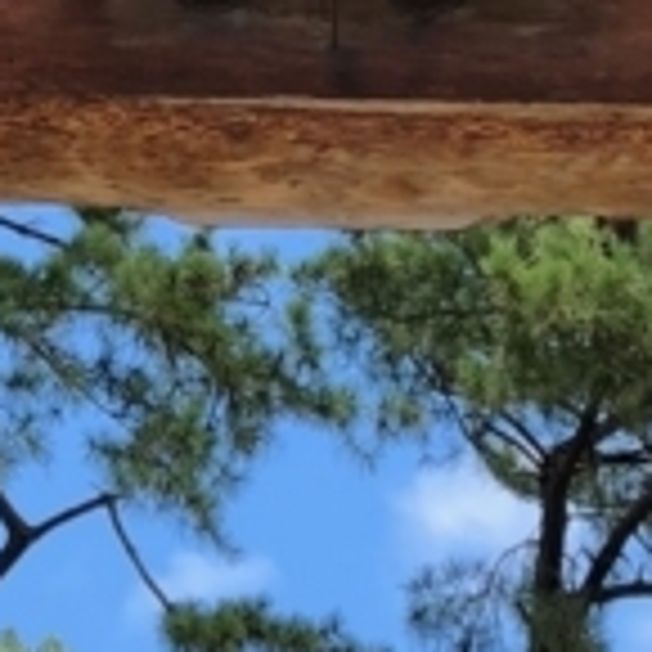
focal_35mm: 175
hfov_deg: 10.0
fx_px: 3729
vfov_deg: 9.7
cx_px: 364
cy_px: -355
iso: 20
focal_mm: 4
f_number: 1.8
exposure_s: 1/232
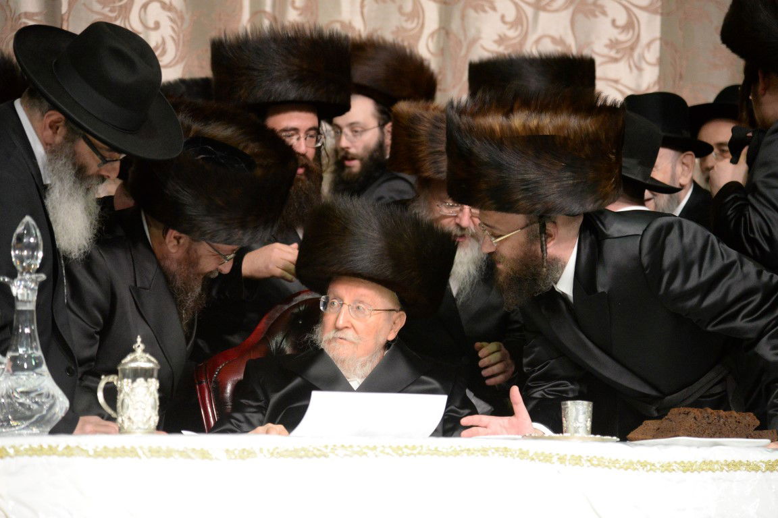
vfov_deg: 11.4
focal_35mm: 120
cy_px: 259
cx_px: 389
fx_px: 2593
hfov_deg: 17.1
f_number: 4
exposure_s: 1/200
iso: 5000
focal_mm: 120
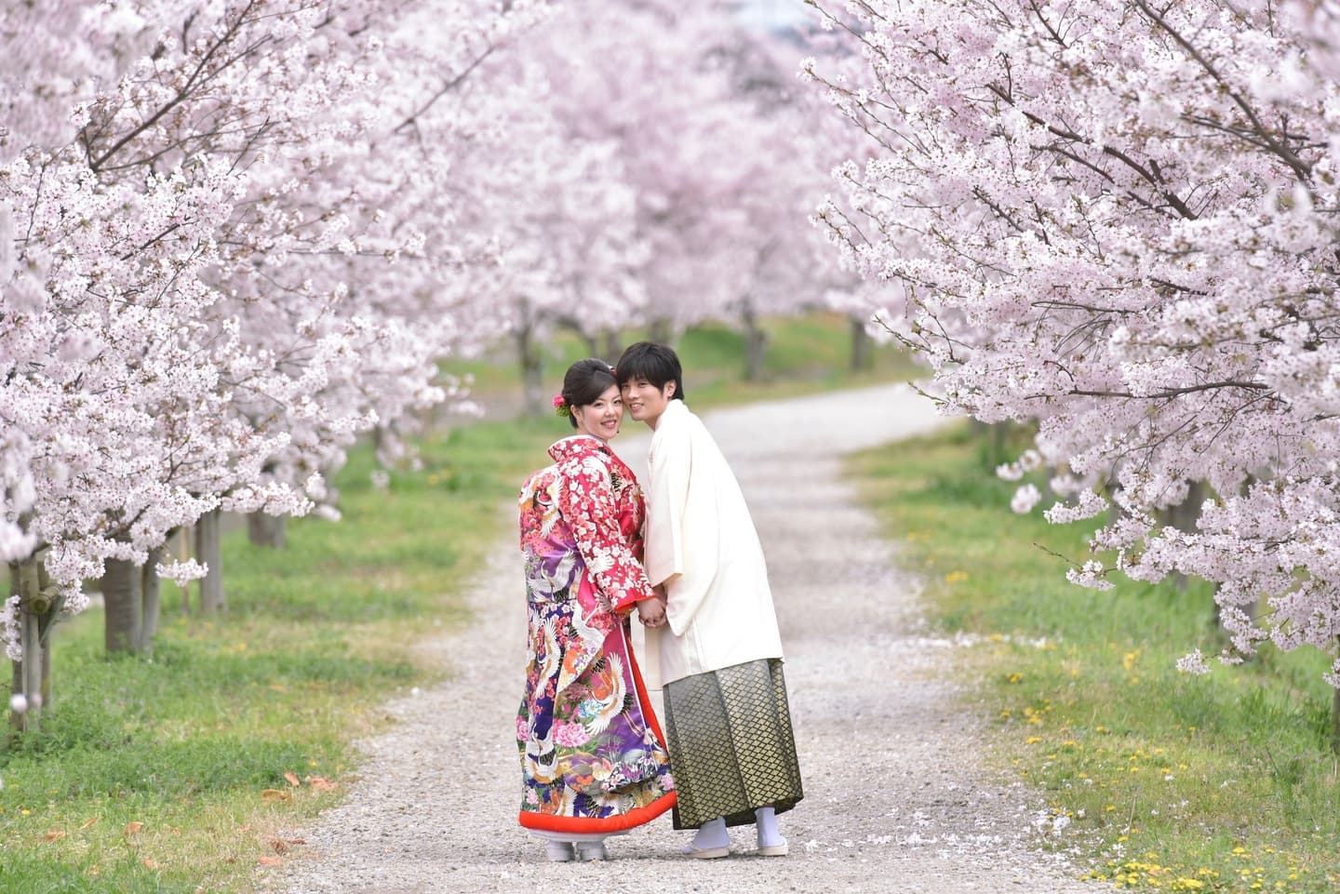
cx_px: 670
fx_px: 10425
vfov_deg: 4.9
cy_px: 447
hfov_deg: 7.4
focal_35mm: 280
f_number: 5.6
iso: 1000
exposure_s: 1/2500
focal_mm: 280
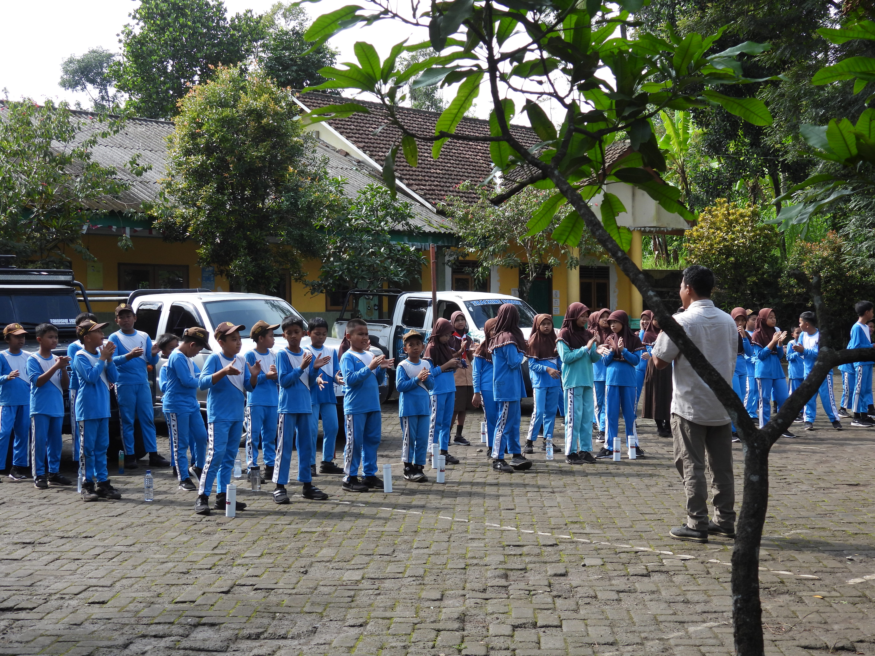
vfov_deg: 29.1
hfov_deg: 38.2
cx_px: 438
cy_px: 328
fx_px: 1264
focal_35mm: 50
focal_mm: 8.9
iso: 100
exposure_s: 1/400
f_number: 3.5
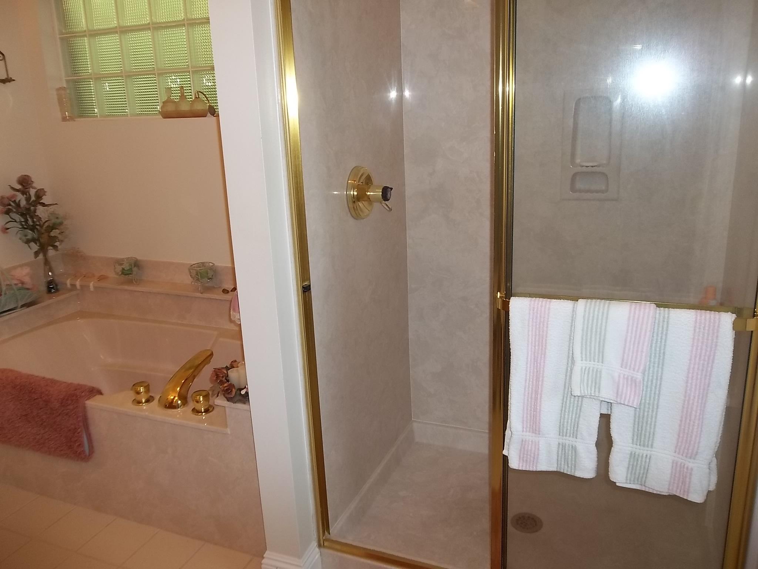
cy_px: 284
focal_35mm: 27
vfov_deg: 51.4
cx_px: 379
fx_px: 591
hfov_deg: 65.3
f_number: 3.5
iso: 80
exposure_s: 1/30
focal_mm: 4.9
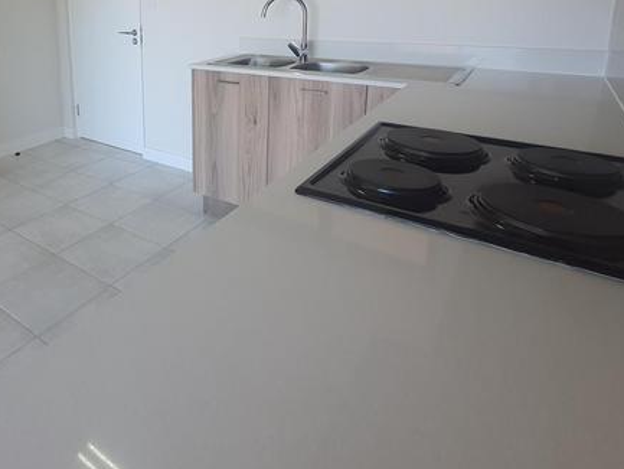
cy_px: 75
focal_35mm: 24
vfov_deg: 52.1
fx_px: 433
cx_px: 147
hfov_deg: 66.5
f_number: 2.2
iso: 50
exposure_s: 1/50
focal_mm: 1.74
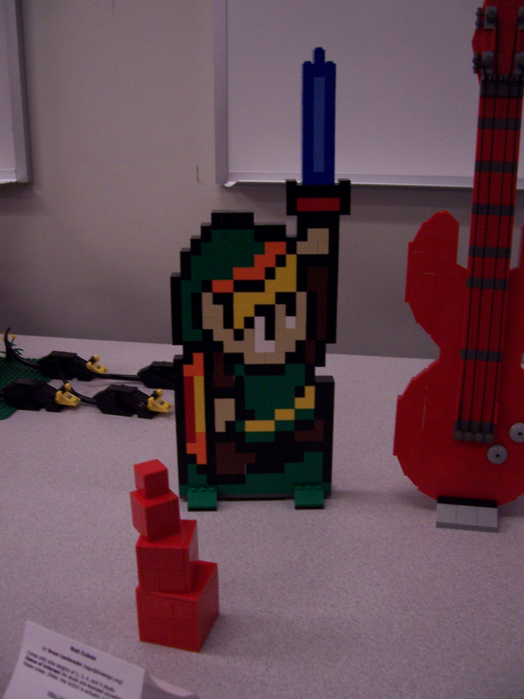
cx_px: 262
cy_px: 350
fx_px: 727
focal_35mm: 36
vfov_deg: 51.4
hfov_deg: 39.7
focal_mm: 6
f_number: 3
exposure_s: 1/30
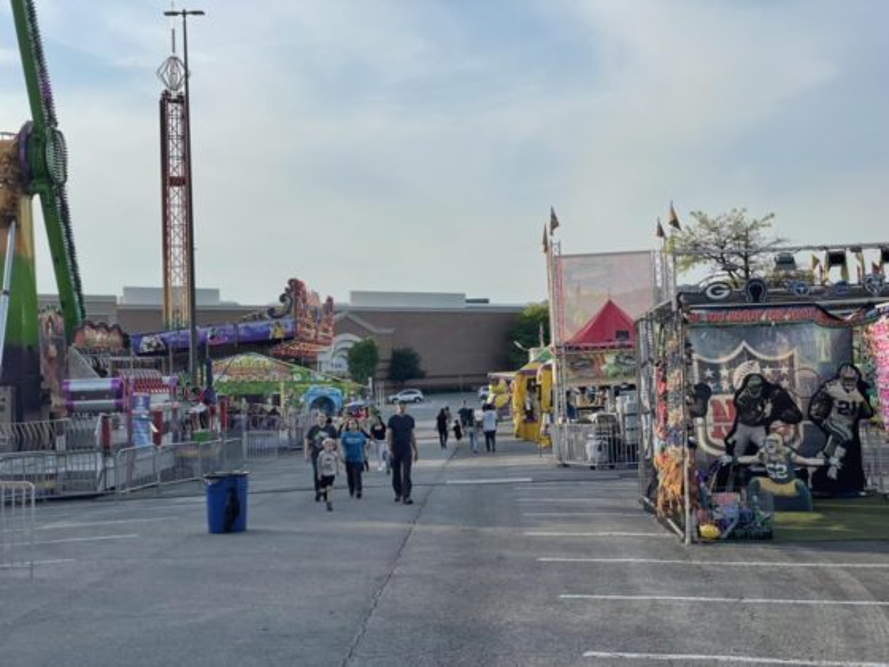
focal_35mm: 52
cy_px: 334
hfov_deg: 36.8
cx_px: 444
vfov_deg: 28.0
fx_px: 1335
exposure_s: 1/1776
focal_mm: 6
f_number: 2
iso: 25
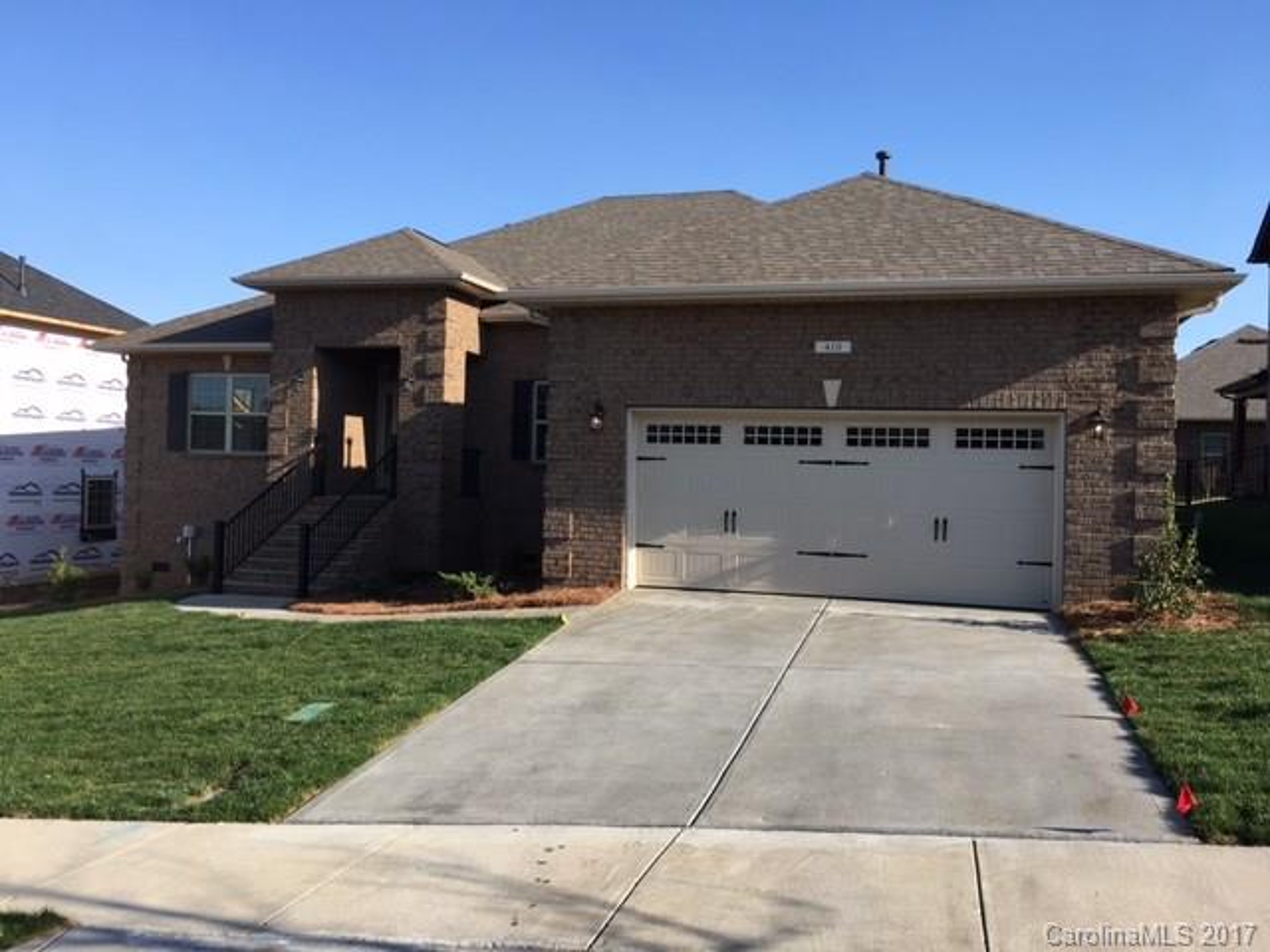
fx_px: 1064
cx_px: 635
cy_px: 476
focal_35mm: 29
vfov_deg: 48.2
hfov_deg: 61.7
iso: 25
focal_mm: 4.15
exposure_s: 1/855
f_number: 2.2
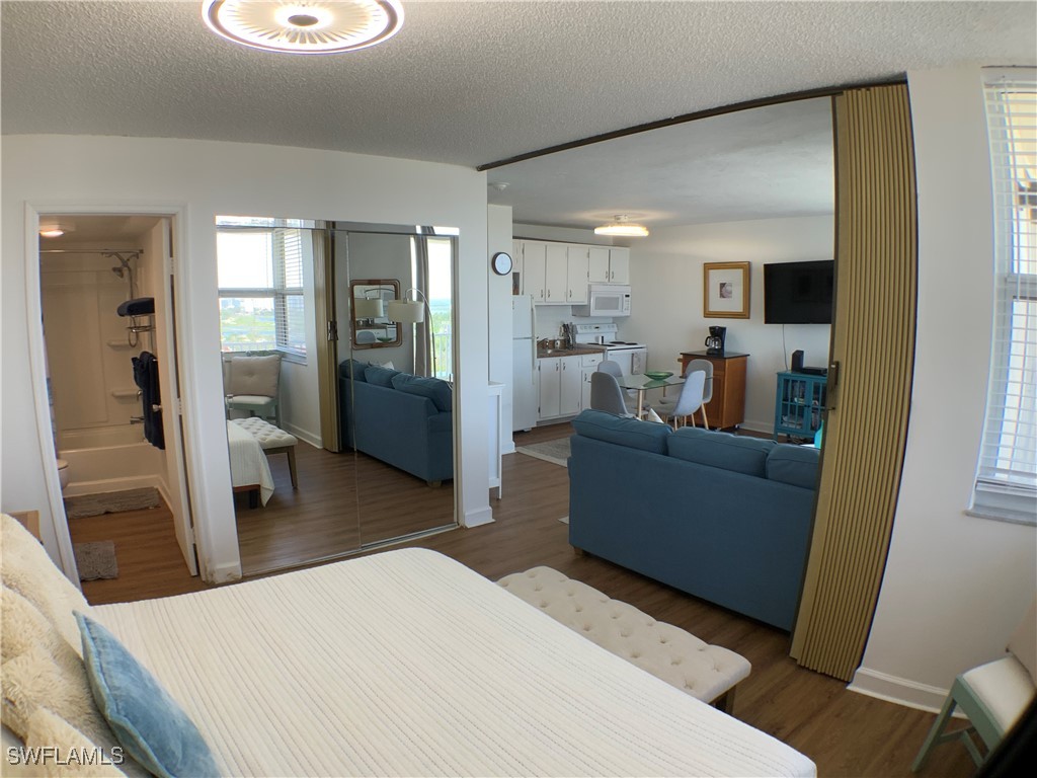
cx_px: 518
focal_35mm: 29
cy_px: 389
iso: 64
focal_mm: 3
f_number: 1.8
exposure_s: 1/120
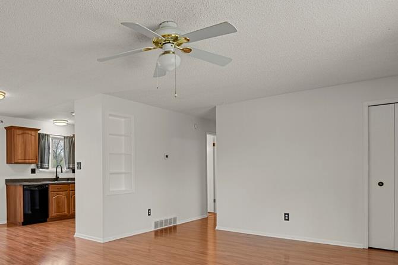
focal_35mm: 26
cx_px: 133
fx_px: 287
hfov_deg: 67.5
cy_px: 173
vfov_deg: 48.8
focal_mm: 17
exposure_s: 1/20
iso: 5600
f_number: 8
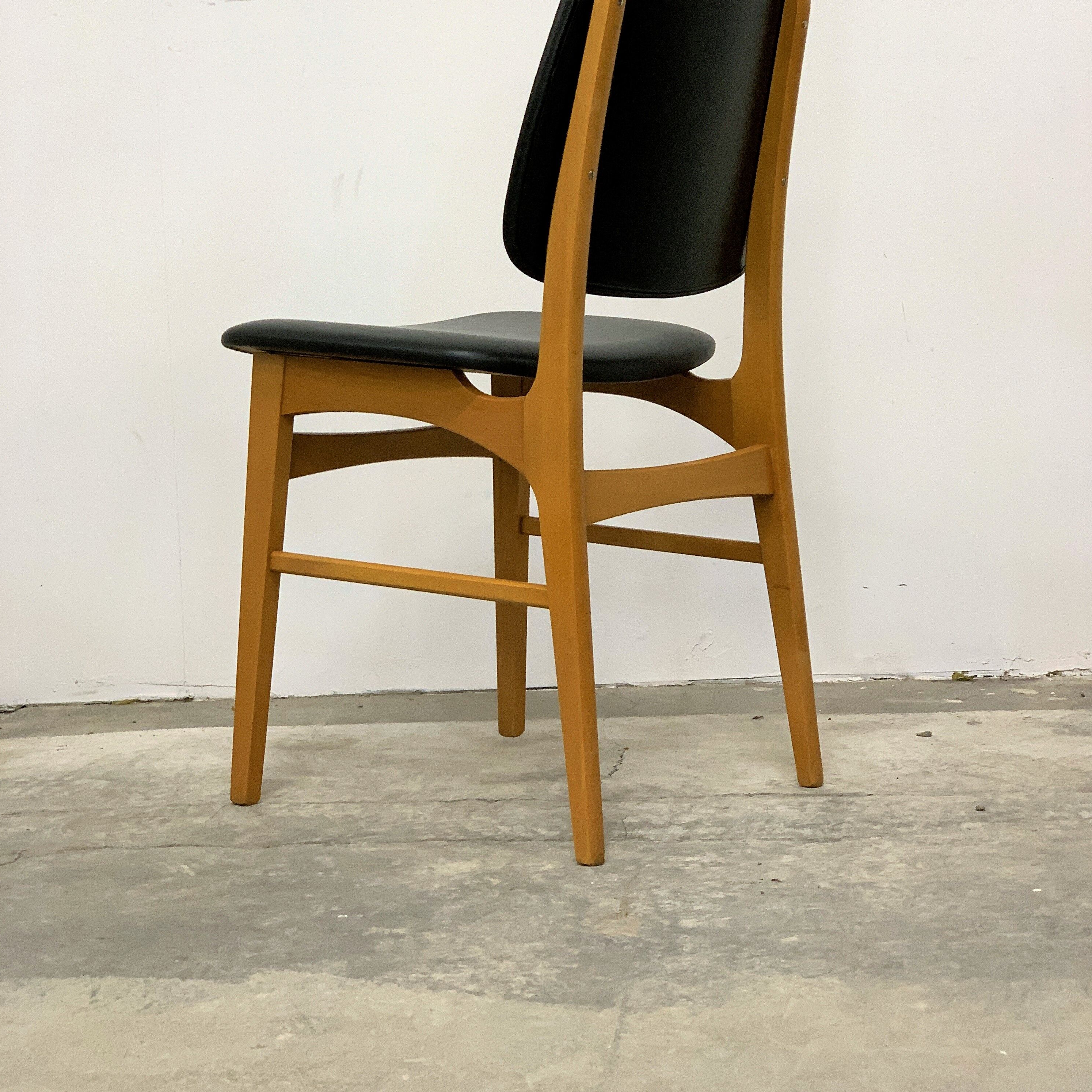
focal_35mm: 62
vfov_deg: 27.6
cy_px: 363
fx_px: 2213
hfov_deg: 27.7
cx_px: 548
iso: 160
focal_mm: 6
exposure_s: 1/50
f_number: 2.4
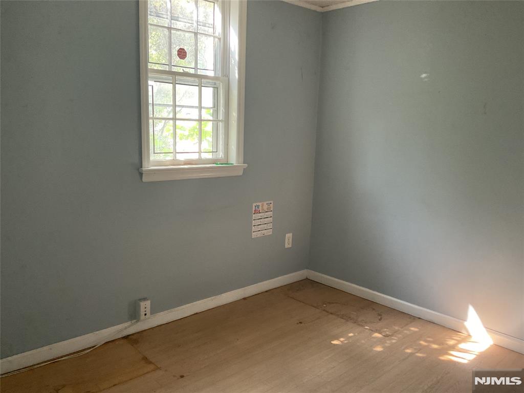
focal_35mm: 29
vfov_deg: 48.2
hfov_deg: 61.7
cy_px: 196
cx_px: 262
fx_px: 439
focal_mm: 3
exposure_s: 1/60
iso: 250
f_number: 1.8
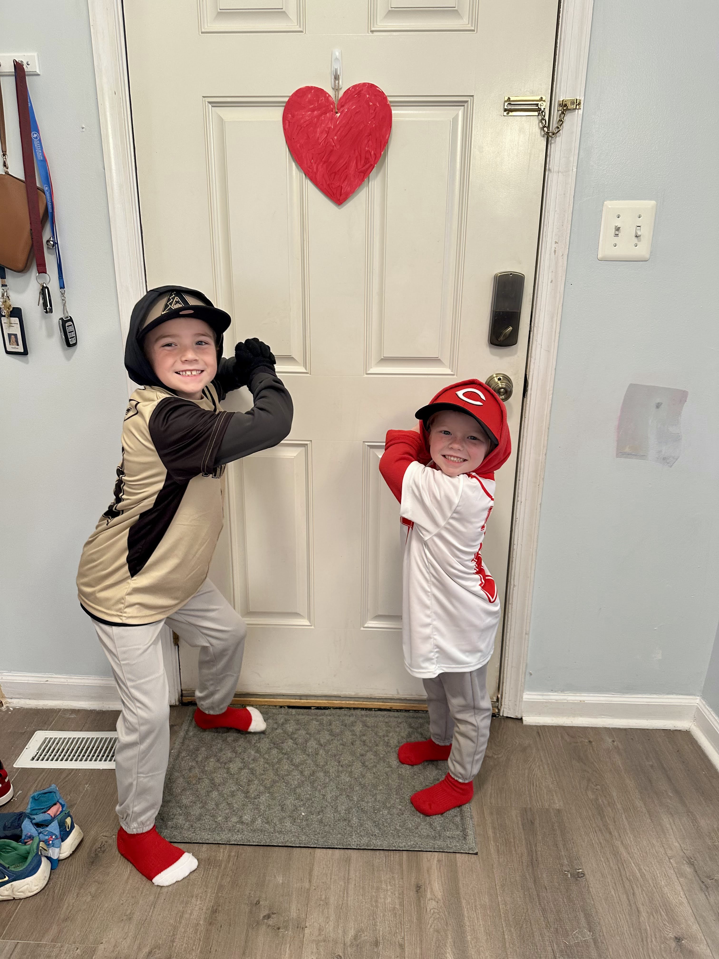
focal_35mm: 24
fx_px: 665
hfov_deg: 56.8
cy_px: 480
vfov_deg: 71.6
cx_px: 360
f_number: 1.78
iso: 125
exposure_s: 1/60
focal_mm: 6.86
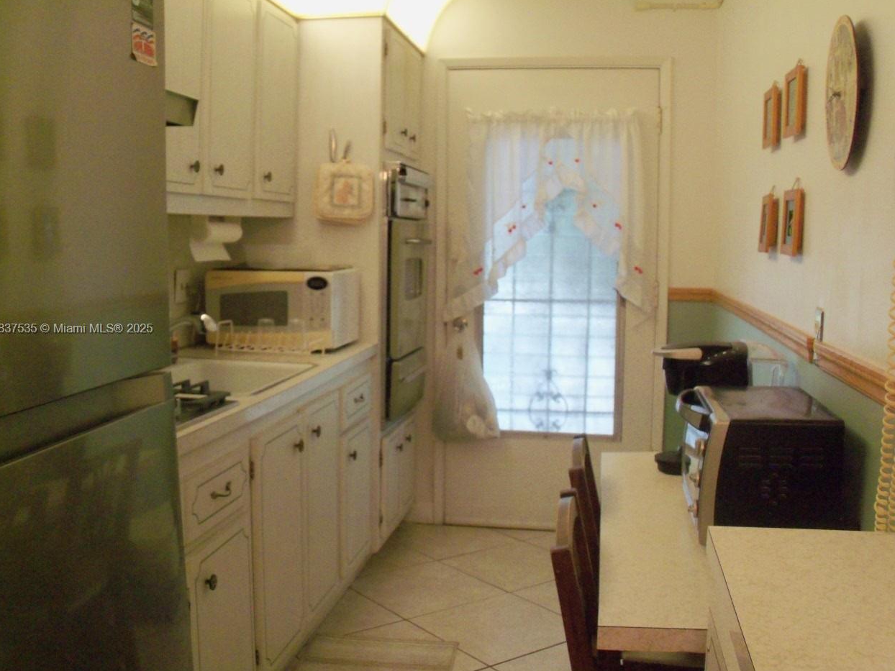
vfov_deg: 39.7
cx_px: 435
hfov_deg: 51.3
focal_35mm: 36
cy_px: 330
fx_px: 931
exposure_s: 1/30
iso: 320
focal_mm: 6.3
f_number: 3
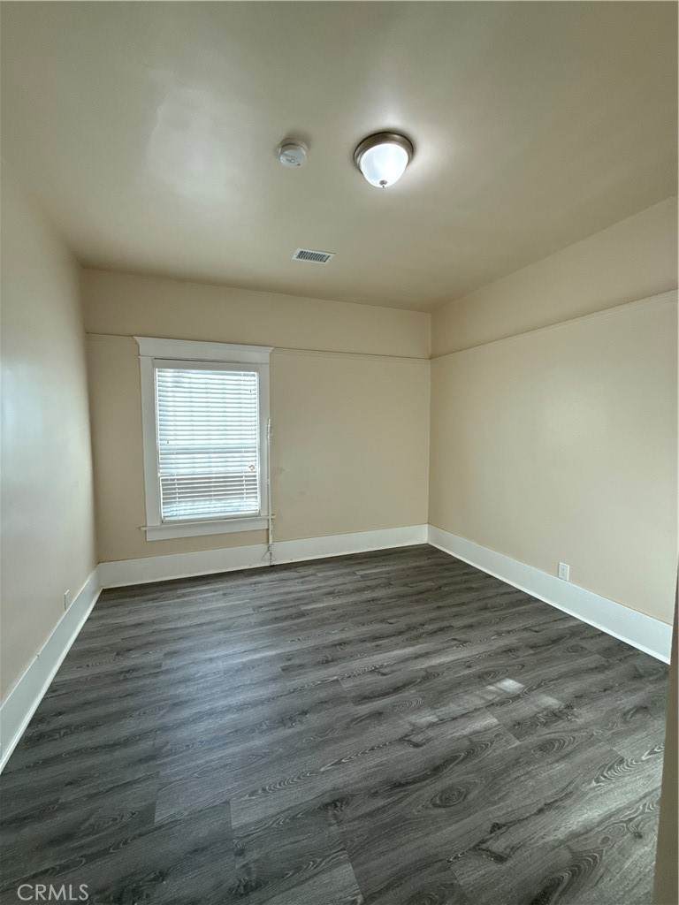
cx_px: 340
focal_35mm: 14
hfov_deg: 85.7
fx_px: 366
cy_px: 452
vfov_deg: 102.1
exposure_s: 1/120
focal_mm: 2.22
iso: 160
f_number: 2.2
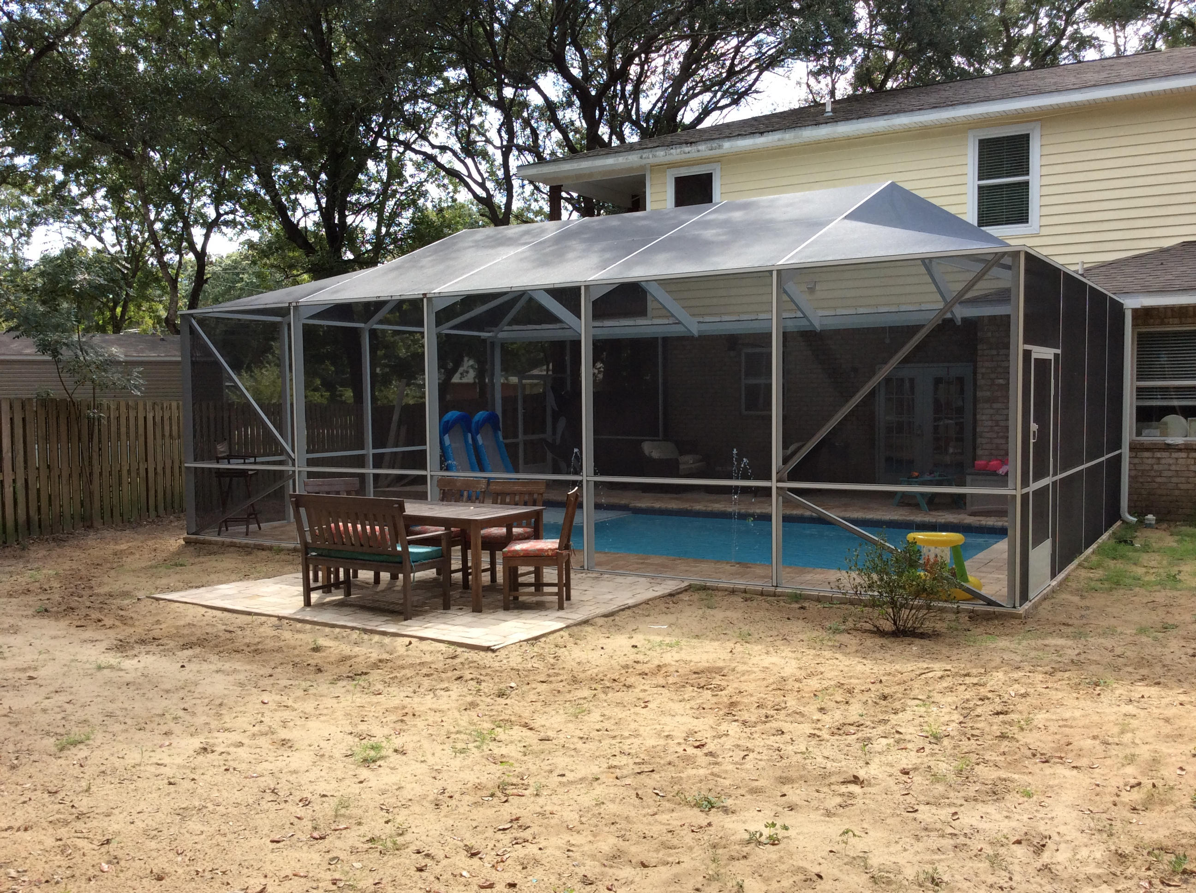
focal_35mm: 33
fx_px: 1138
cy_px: 446
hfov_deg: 55.4
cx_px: 598
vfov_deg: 42.8
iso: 32
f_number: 2.4
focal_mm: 3.3
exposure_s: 1/497
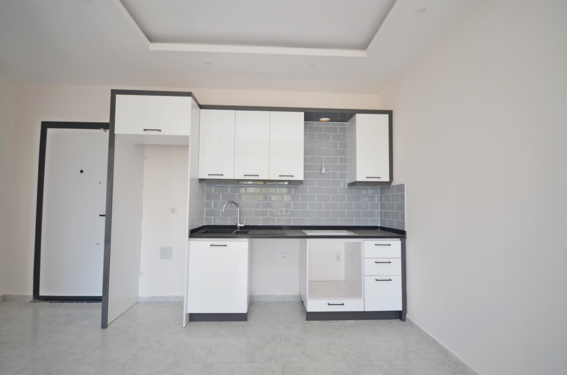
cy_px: 188
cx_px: 284
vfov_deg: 77.1
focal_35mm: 15
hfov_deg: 100.5
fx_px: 236
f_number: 4
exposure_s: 1/60
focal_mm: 10
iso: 250
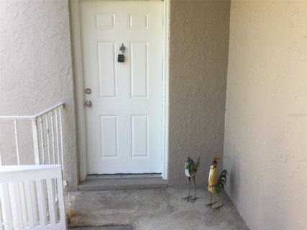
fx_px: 275
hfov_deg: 58.4
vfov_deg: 45.4
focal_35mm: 31
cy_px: 115
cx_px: 154
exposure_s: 1/120
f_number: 2.4
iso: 40
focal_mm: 3.3
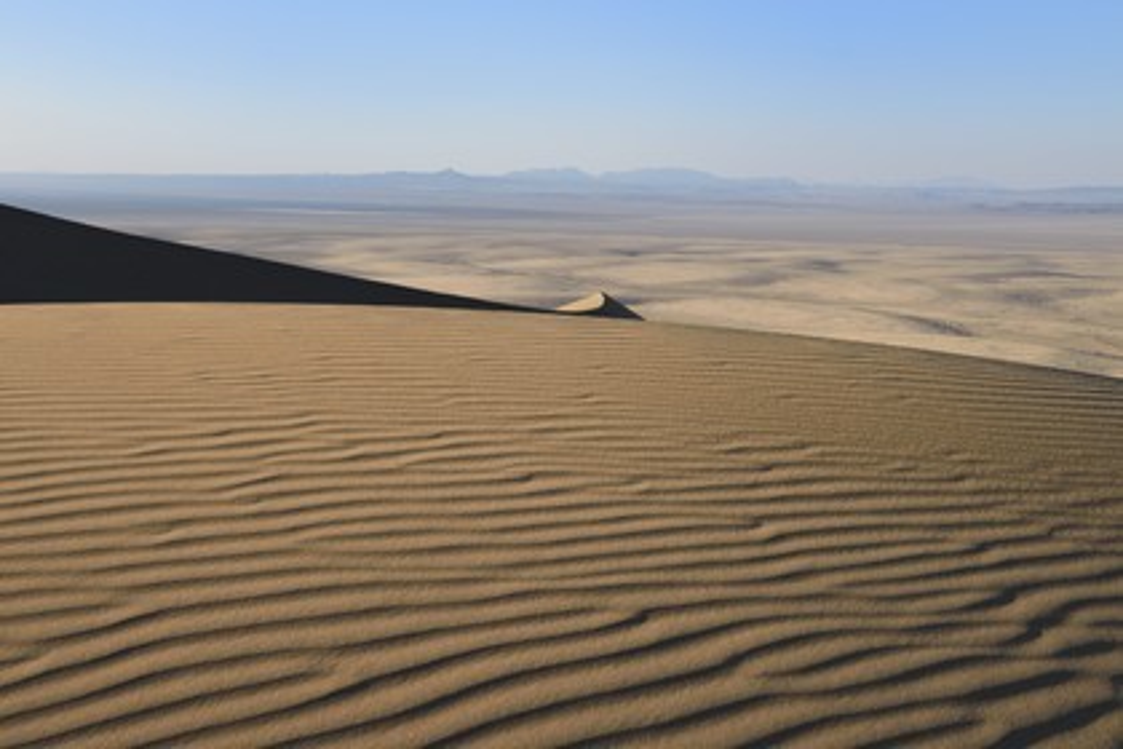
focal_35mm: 46
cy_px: 374
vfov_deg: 29.2
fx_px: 1435
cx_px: 562
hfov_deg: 42.7
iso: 400
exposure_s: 1/125
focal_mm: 46
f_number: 18
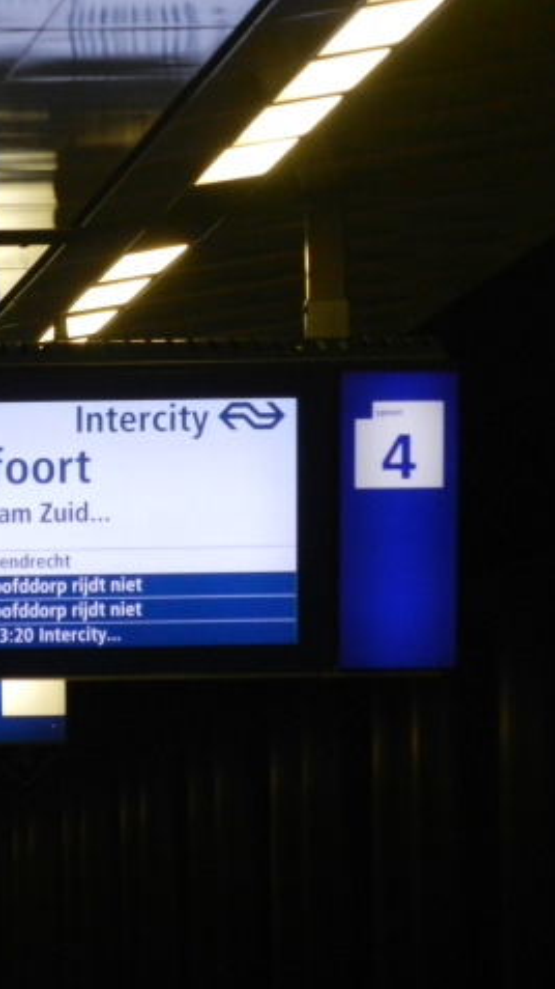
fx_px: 12936
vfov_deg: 4.4
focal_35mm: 494
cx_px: 151
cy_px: 496
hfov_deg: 2.5
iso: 640
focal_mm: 60.8
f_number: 5.3
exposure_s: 1/60
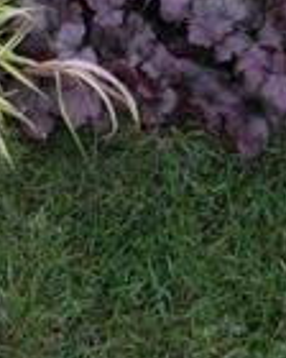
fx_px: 2084
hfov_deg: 7.8
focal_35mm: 197
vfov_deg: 9.2
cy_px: -378
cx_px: -20
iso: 125
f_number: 3.3
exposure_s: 1/40
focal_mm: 7.87
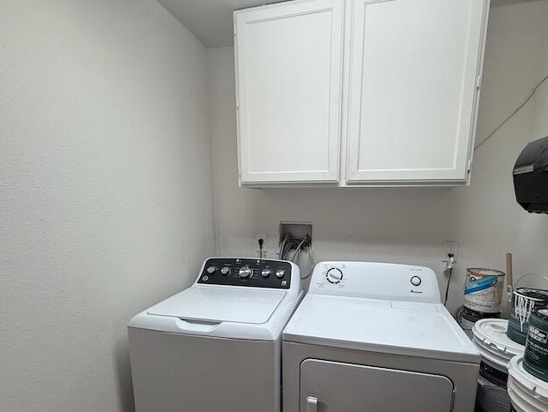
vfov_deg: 70.7
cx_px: 301
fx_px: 285
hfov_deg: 87.5
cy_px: 253
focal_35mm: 18
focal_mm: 2.22
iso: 250
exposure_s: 1/120
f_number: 2.2
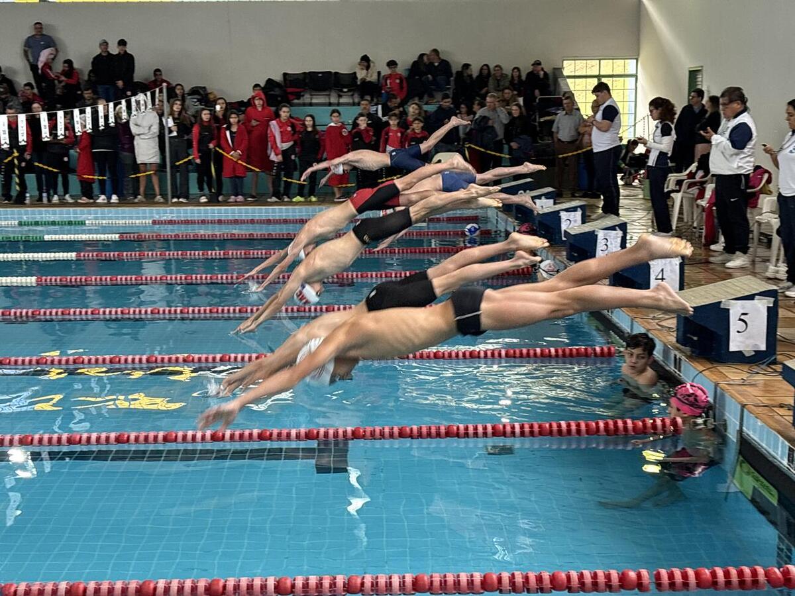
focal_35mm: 52
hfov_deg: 36.8
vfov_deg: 28.0
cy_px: 298
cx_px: 398
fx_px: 1194
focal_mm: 5.96
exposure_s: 1/60
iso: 64
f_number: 1.6
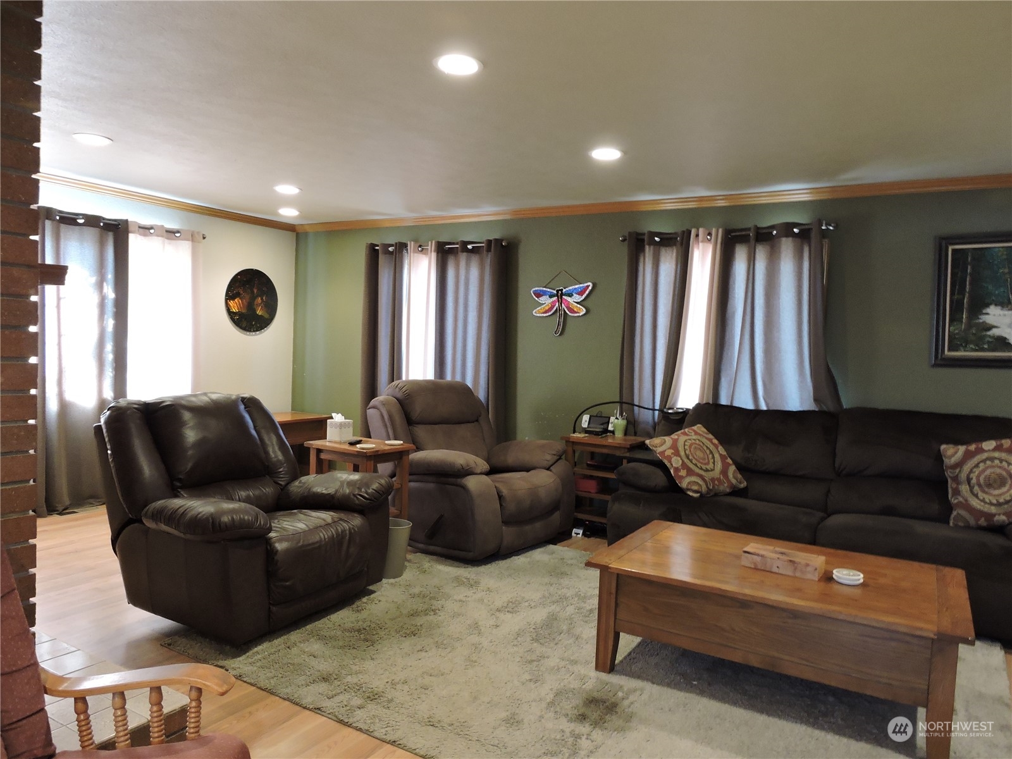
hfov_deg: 71.6
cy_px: 380
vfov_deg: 56.8
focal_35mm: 24
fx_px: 702
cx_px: 506
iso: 400
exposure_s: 1/15
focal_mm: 4.3
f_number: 3.3
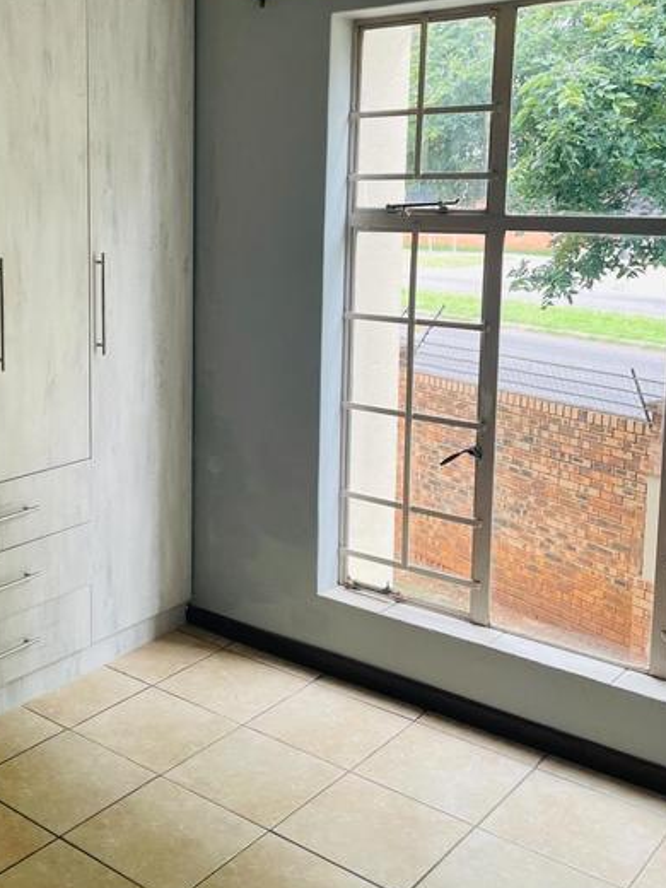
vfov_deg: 46.4
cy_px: 333
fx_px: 1026
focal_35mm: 40
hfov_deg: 35.1
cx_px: 162
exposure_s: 1/121
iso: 80
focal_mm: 4.2
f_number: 1.6
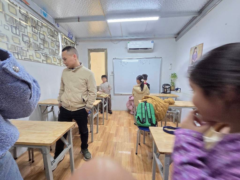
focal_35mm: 13
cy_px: 90
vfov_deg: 89.9
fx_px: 90
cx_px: 120
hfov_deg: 106.2
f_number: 2.2
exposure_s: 1/50.3
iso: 250
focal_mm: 2.2
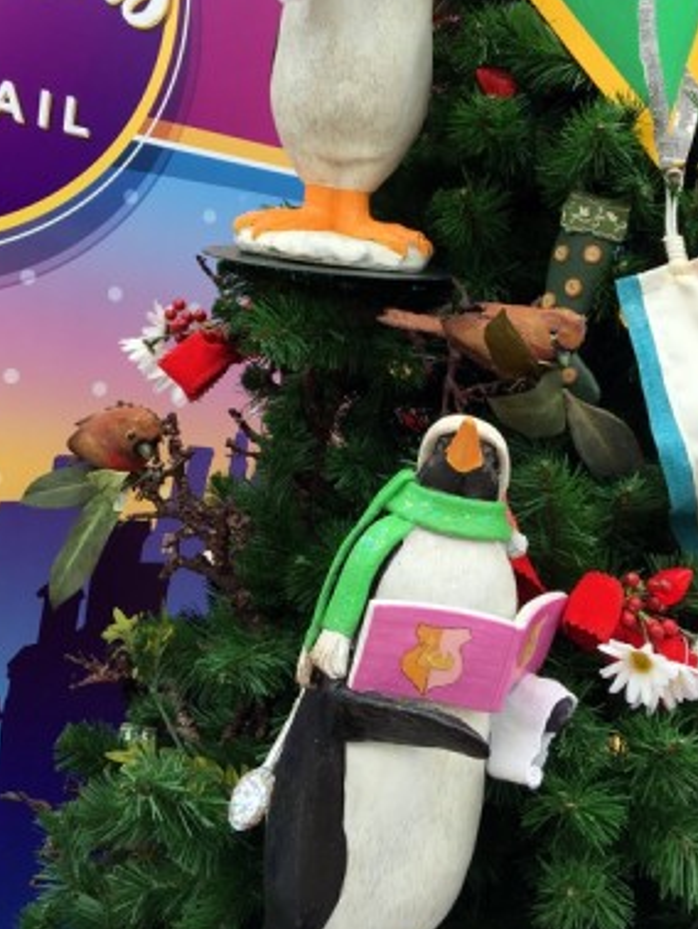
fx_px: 1235
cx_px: 396
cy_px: 398
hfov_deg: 31.5
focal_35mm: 46
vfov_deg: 41.1
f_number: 2.2
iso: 25
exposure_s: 1/366
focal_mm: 4.15
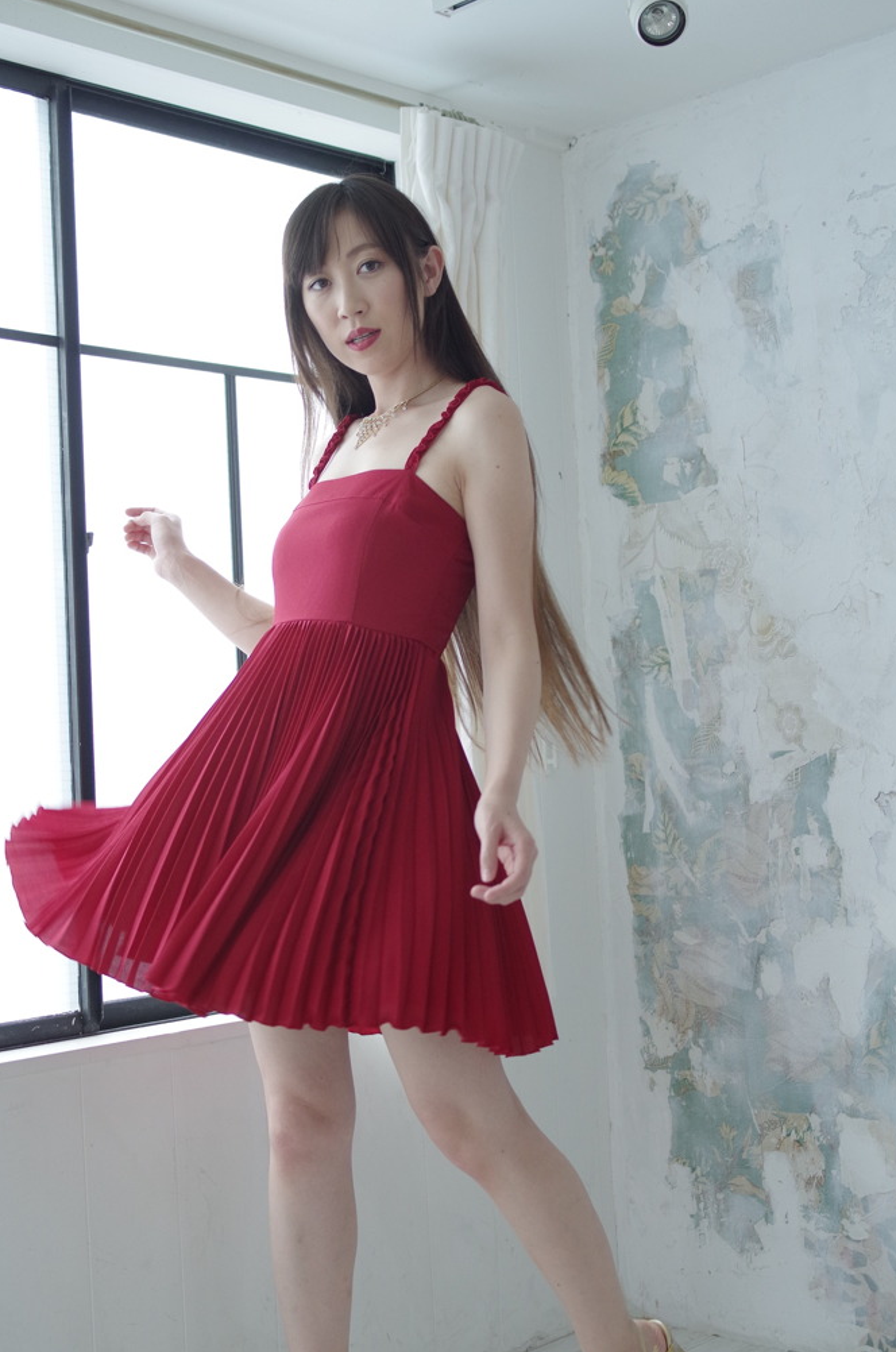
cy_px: 685
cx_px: 455
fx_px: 1762
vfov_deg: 42.0
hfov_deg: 28.5
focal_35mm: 47
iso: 800
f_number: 2.8
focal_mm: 31
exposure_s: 1/125
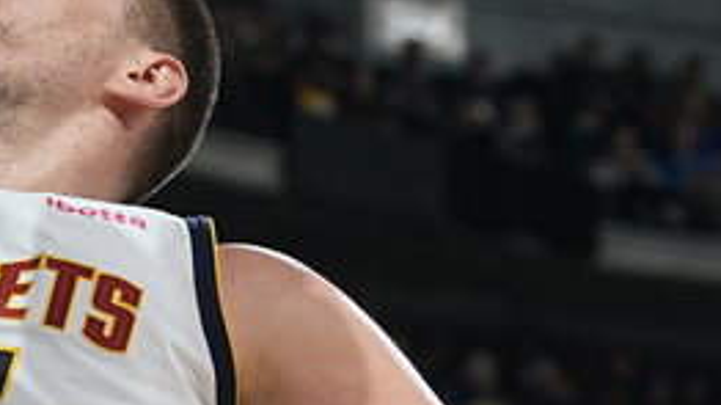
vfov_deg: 2.8
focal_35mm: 431
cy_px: 12
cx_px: 215
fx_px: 8235
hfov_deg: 5.0
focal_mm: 70
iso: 320
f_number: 3.5
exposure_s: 1/1600
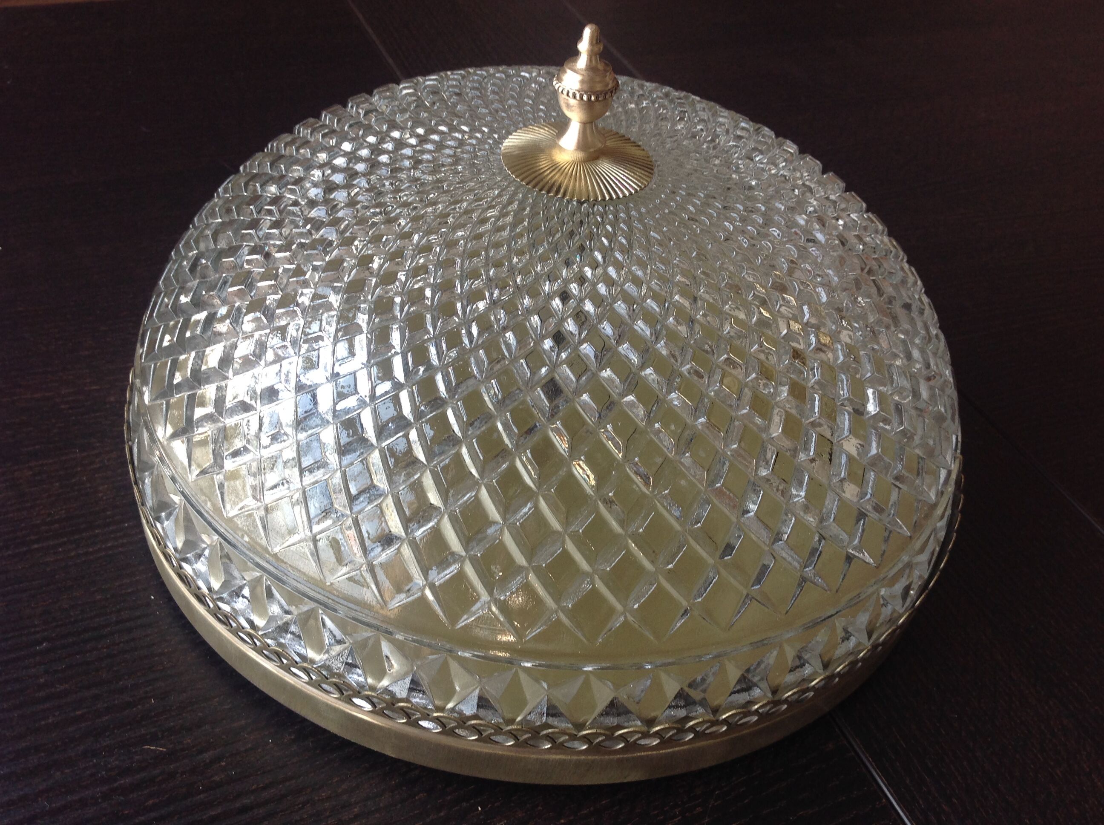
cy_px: 412
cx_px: 552
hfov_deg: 52.7
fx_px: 1115
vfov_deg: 40.6
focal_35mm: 35
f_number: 2.4
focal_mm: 4.28
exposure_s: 1/40
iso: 64
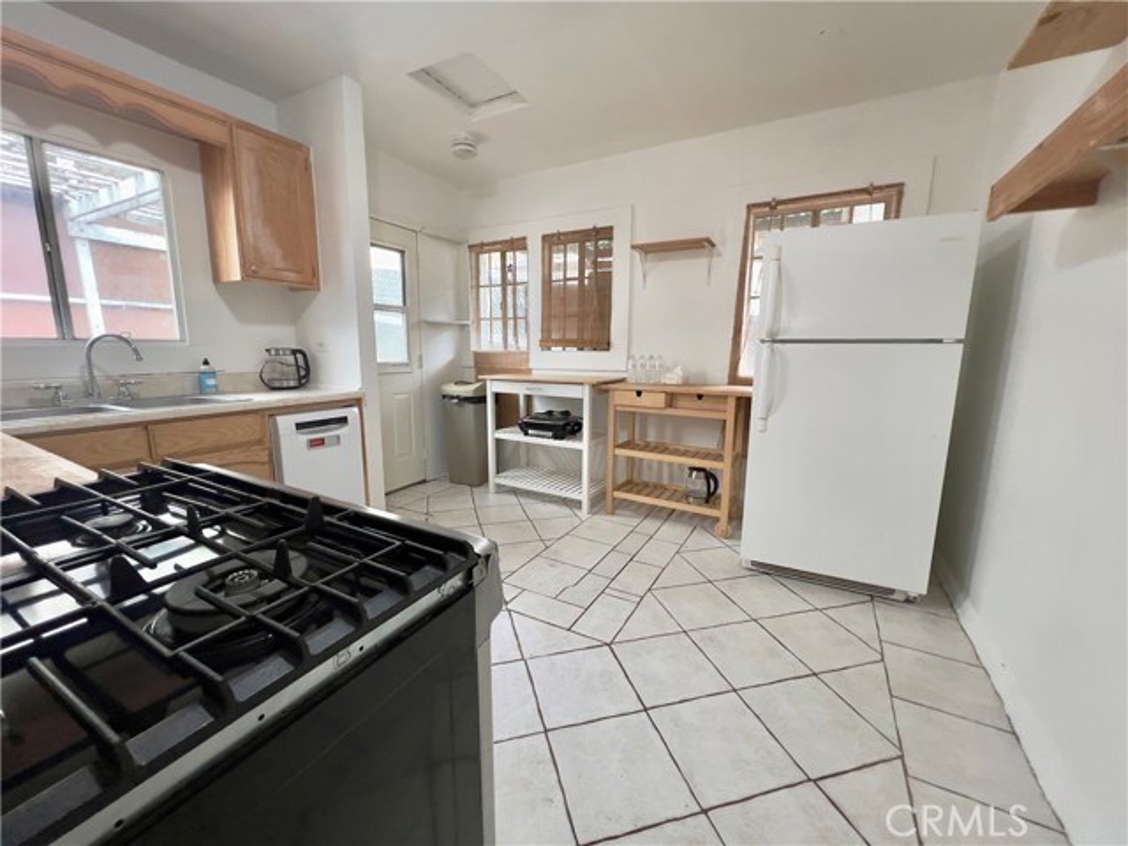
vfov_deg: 89.9
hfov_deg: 106.2
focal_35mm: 13
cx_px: 564
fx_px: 424
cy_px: 423
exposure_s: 1/60
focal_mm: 1.57
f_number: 1.8
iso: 160
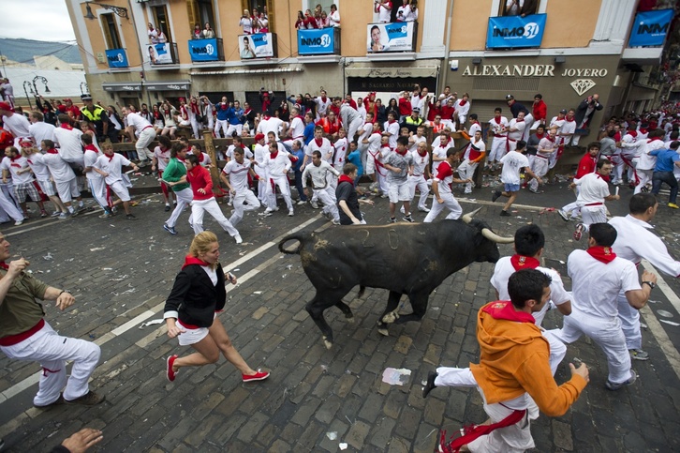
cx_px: 340
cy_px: 226
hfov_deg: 93.3
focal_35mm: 17
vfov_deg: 70.4
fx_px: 321
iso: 3200
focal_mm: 17
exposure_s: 1/1000
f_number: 4
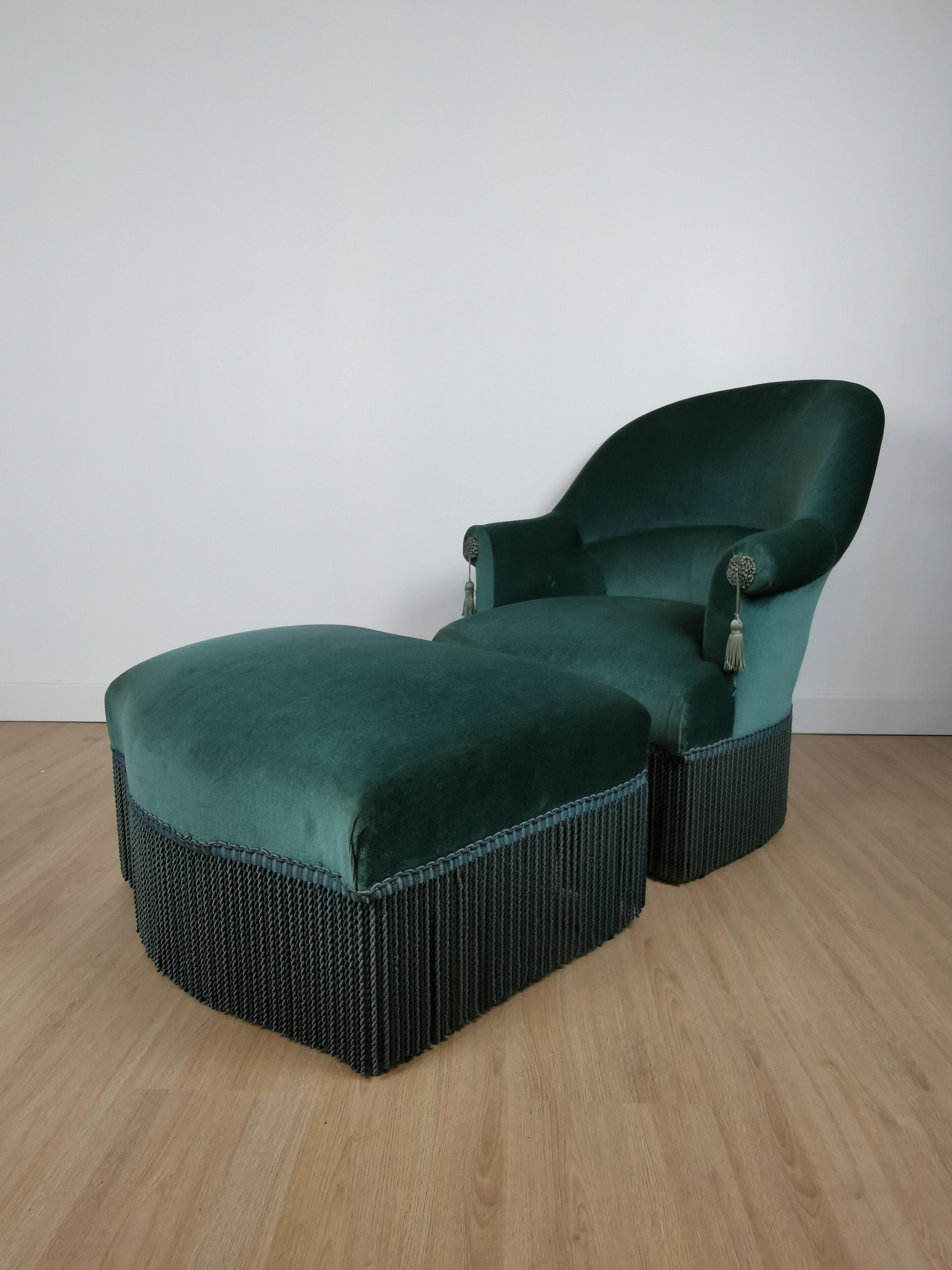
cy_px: 635
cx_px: 476
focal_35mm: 22
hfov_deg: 61.1
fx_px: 807
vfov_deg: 76.4
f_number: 2.2
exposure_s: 1/50
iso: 125
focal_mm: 2.35
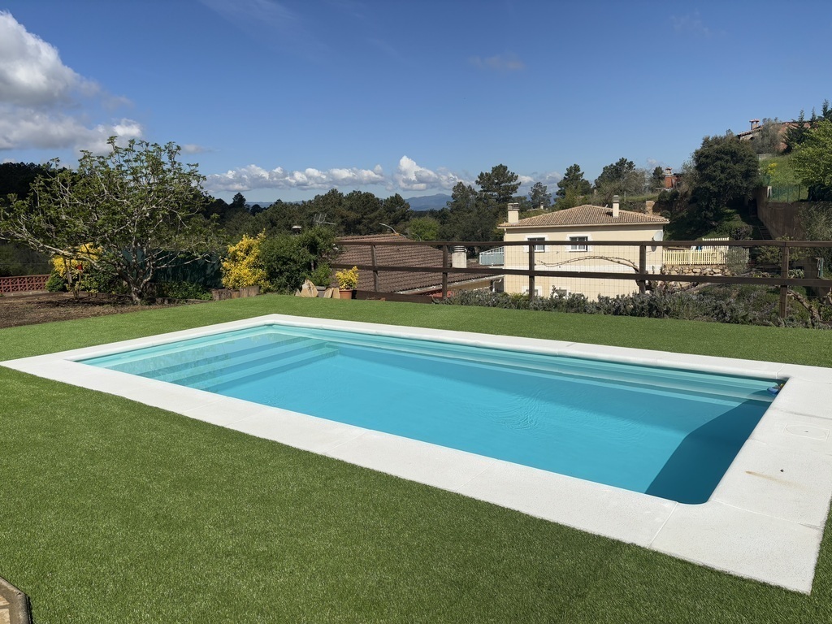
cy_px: 312
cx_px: 416
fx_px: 625
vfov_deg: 53.1
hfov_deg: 67.3
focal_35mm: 26
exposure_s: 1/5952
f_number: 1.6
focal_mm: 5.96
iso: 50
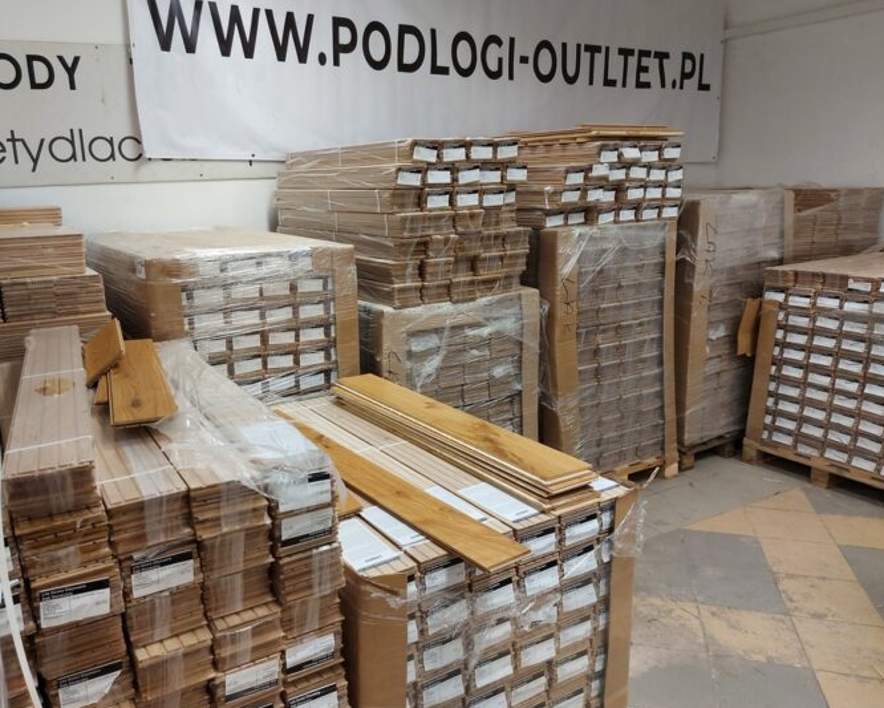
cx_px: 381
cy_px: 341
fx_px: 707
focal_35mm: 27
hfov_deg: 63.8
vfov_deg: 53.2
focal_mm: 5.23
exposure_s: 1/50
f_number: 1.8
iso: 125
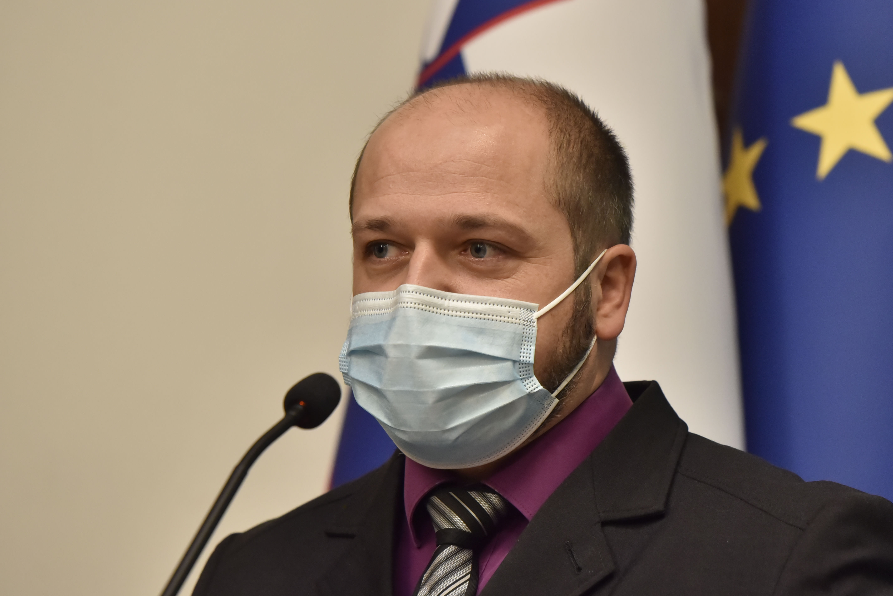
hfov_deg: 7.4
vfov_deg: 4.9
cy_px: 232
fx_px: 6948
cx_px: 577
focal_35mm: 280
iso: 2000
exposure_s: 1/160
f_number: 4.5
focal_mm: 200
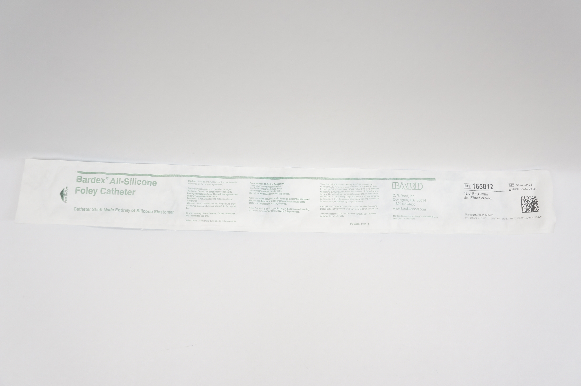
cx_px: 290
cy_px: 193
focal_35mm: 32
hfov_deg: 59.5
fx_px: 508
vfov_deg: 41.6
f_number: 5
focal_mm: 21
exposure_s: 1/100
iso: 400
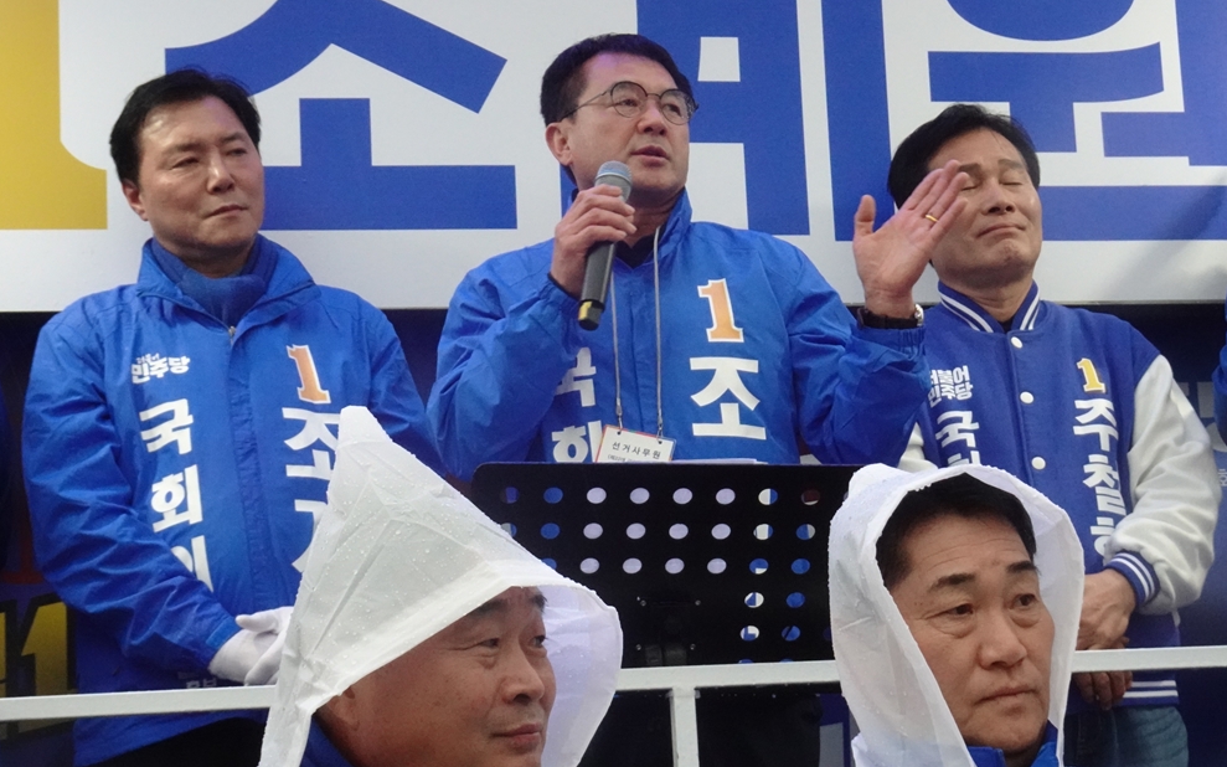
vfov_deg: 14.7
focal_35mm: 89
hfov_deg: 23.3
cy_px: 369
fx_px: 2976
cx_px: 610
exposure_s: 1/80
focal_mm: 13.05
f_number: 5
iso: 800
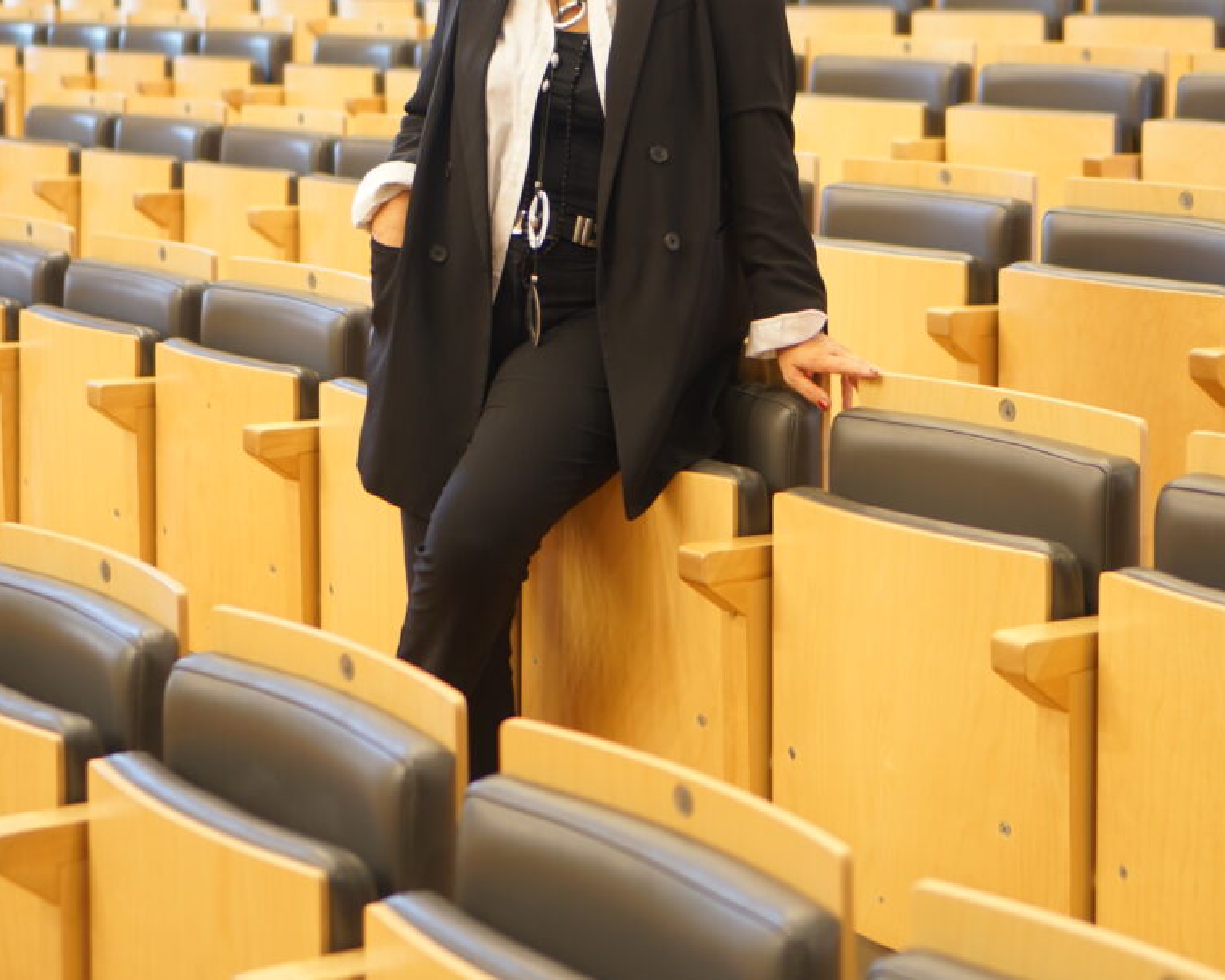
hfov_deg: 25.5
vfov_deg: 20.2
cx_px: 609
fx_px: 2709
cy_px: 152
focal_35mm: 75
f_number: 1.8
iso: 320
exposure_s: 1/13
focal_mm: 35
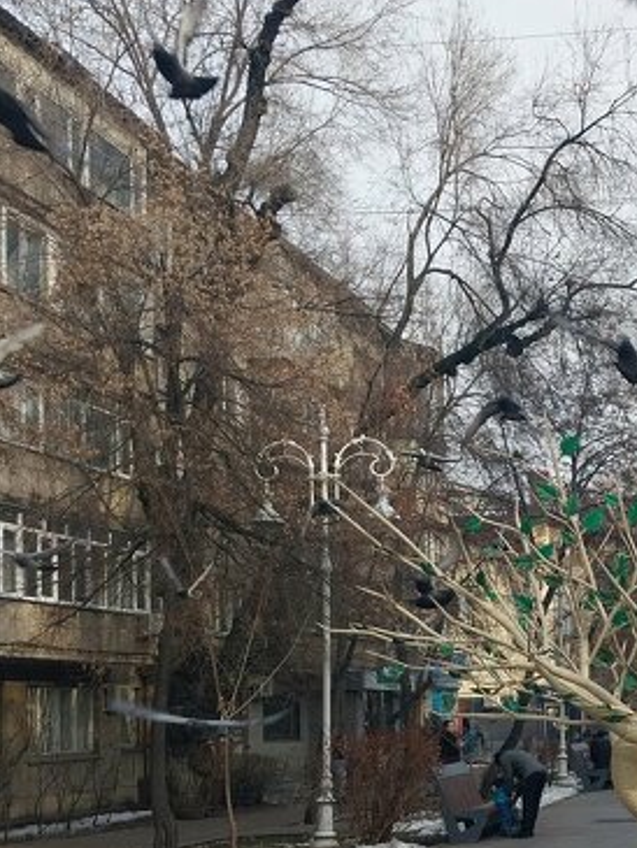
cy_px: 711
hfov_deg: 24.4
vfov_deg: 32.6
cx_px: 656
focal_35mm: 57
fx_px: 1398
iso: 20
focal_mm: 4
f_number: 1.8
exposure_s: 1/303
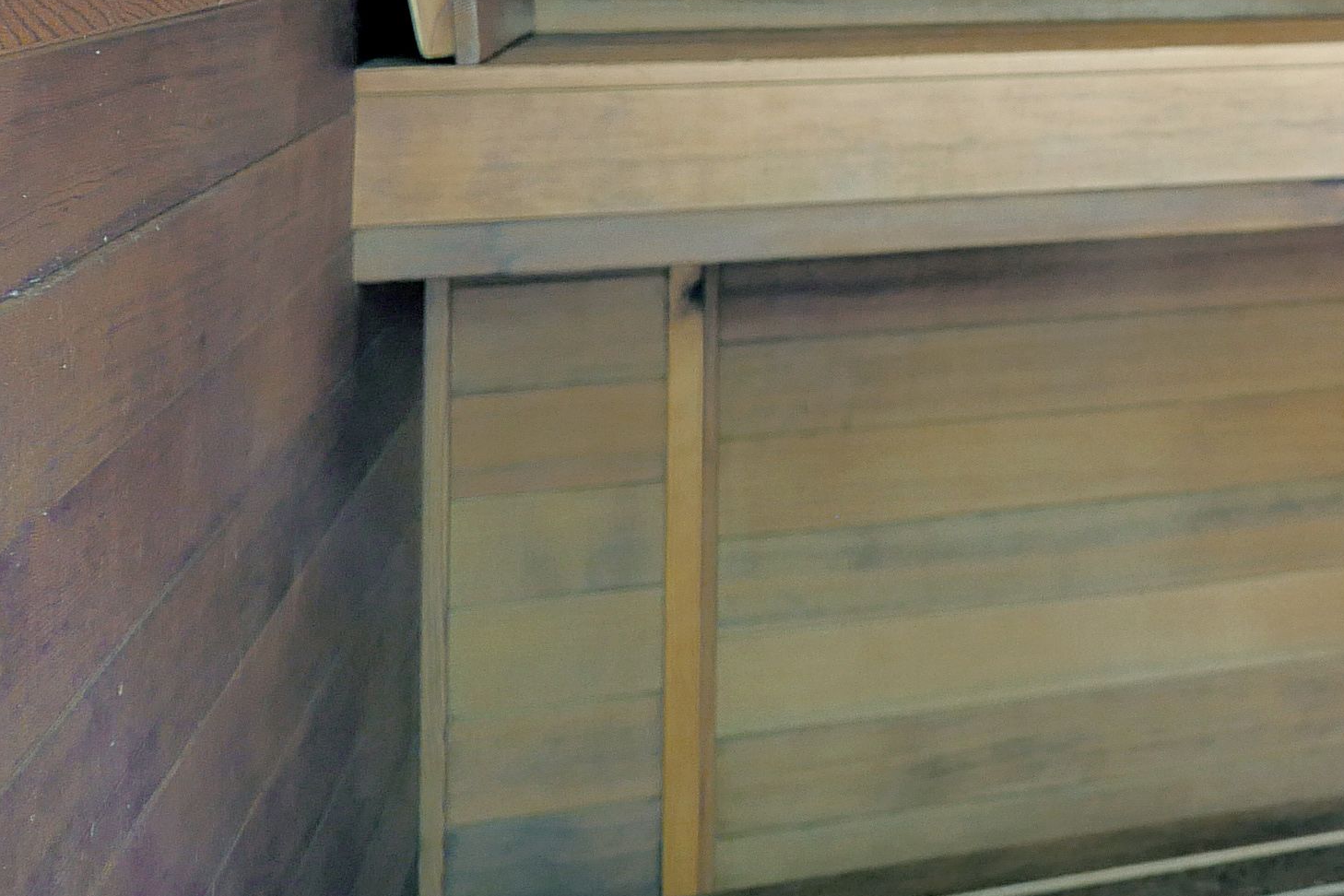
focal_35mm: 64
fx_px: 2389
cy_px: -211
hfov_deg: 23.0
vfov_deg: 19.8
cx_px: 2197
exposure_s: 1/15
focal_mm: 9
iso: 800
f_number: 1.7
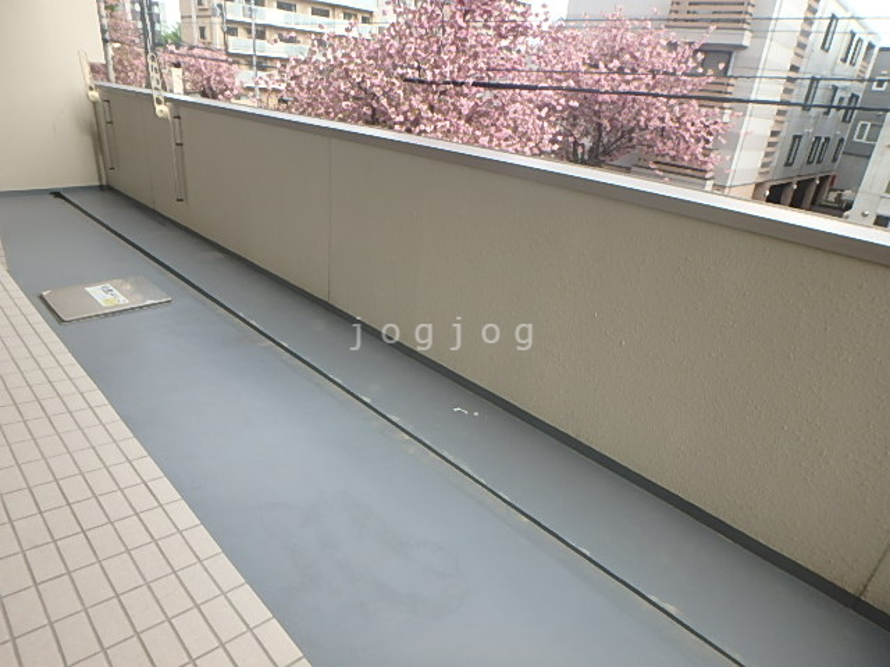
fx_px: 540
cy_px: 334
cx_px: 445
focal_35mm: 21
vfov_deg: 63.4
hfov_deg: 79.0
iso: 125
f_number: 3.5
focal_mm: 3.7
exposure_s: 1/250
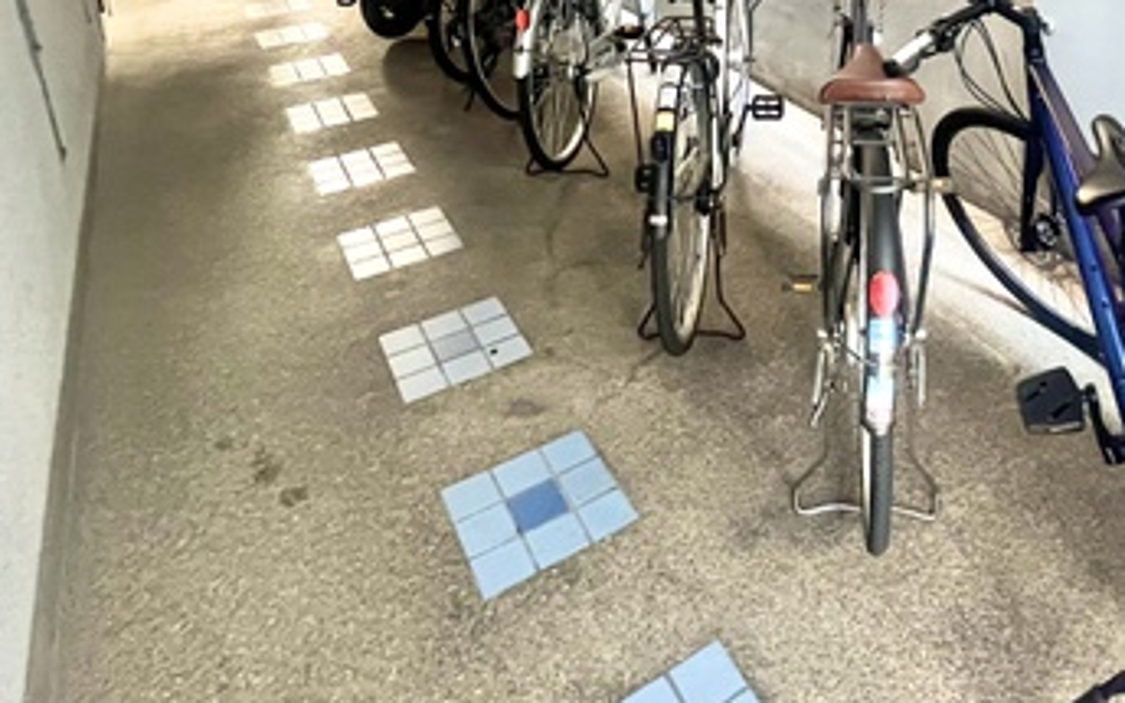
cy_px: 8
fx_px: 858
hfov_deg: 63.3
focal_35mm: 28
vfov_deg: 39.5
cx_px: 818
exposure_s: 1/60
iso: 640
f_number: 1.8
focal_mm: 1.57
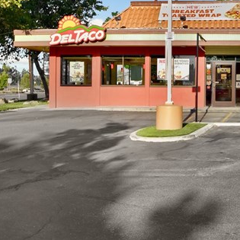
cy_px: 78
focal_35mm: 57
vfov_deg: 29.8
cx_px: 235
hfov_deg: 28.4
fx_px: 447
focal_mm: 22
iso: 200
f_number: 8
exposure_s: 1/500
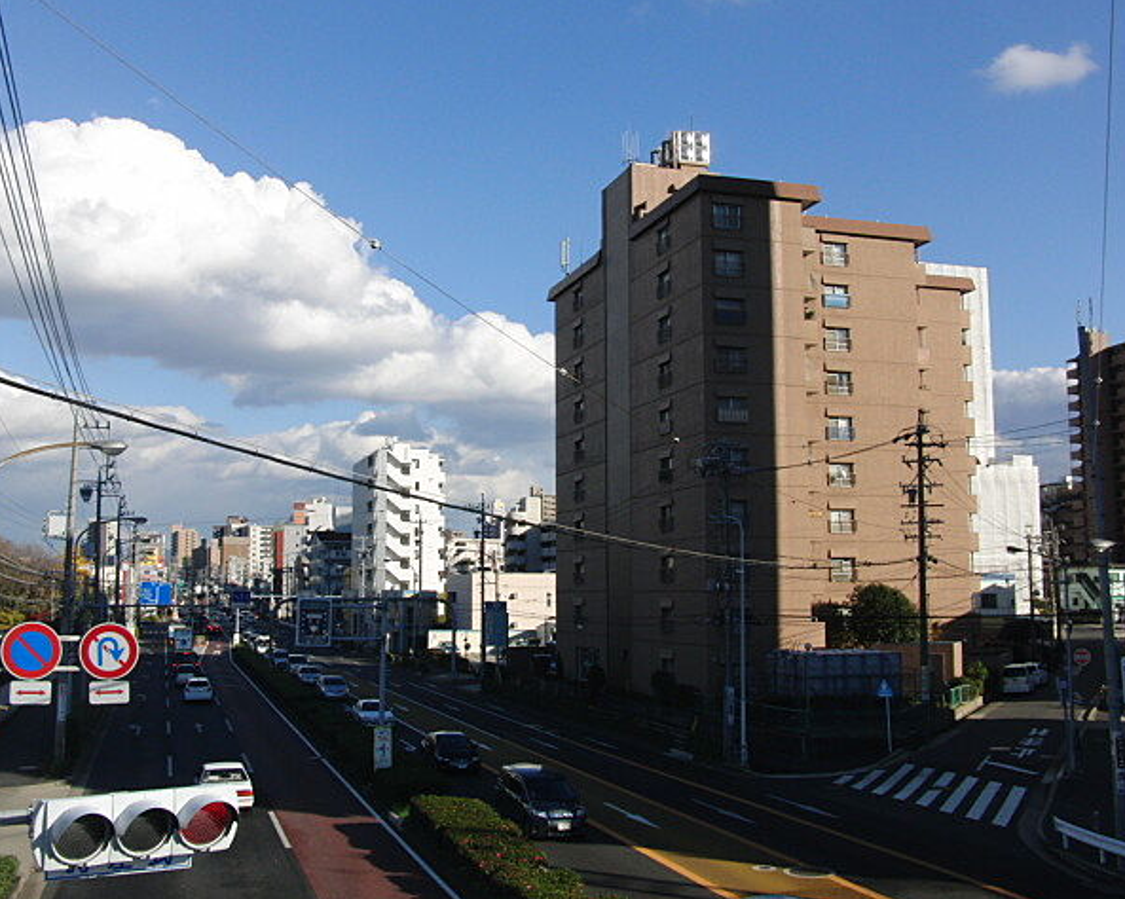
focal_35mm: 39
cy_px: 450
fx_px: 1298
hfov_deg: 46.9
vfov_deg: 38.2
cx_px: 558
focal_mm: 6.42
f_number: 8.5
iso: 100
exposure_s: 1/320
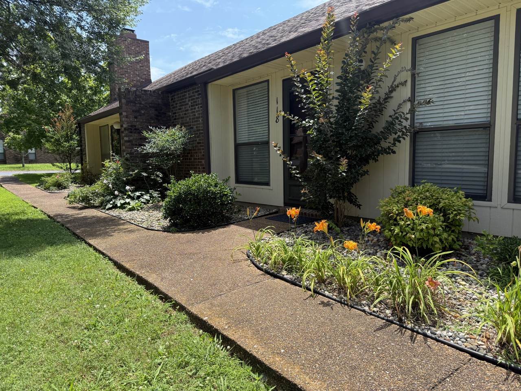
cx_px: 260
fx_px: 361
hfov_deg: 71.6
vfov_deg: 56.8
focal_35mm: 24
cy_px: 196
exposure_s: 1/2611
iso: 100
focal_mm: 6.76
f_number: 1.78
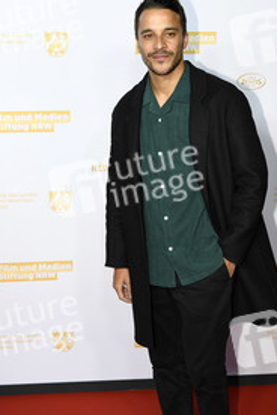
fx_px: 669
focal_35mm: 58
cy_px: 257
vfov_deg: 34.3
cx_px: 170
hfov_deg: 23.3
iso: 800
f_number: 4.5
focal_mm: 40
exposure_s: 1/400
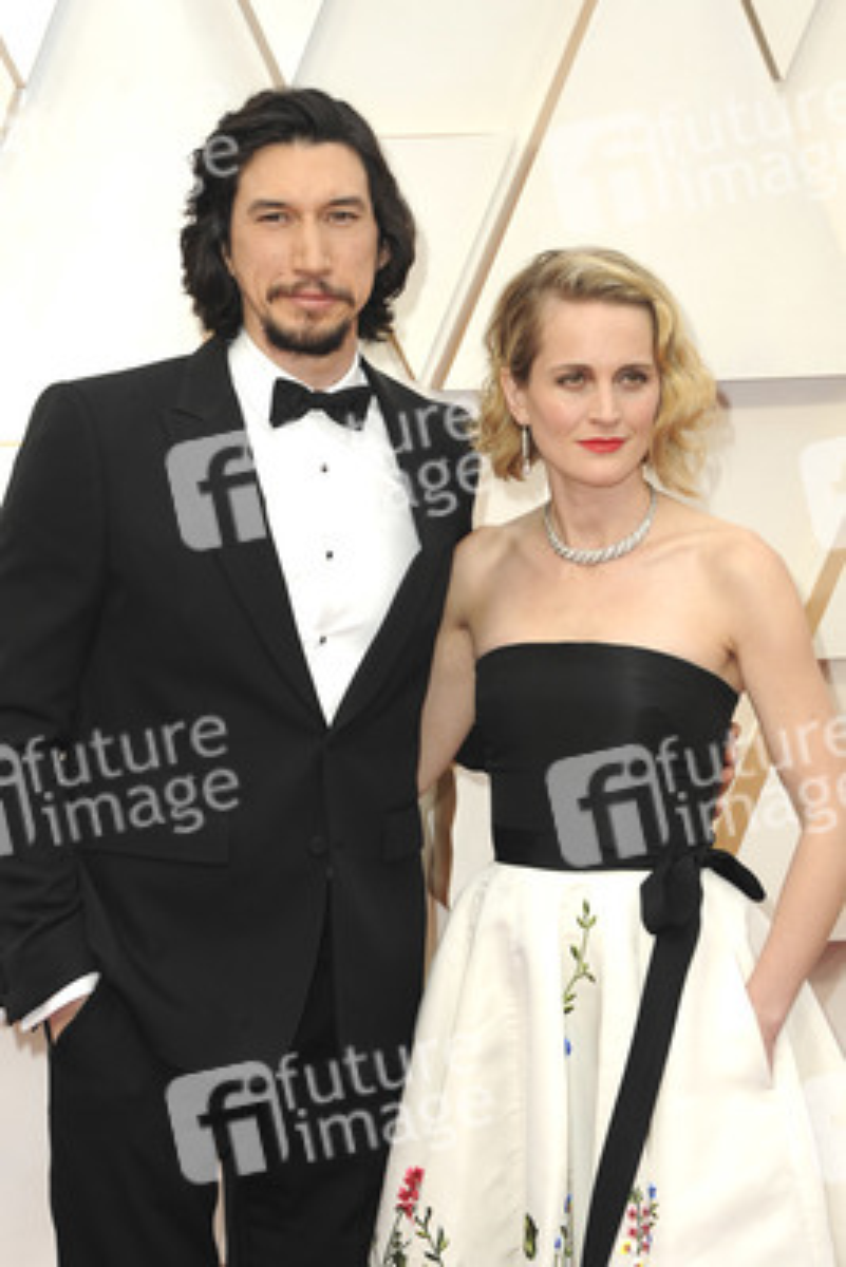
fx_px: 3240
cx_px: 423
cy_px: 634
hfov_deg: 14.9
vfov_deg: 22.1
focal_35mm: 92
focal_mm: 92
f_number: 7.1
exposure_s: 1/250
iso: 1250
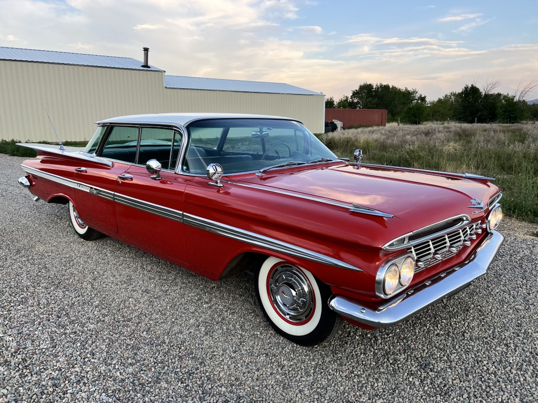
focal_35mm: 26
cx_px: 269
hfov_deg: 67.3
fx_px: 404
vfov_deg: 53.1
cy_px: 202
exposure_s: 1/588
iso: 50
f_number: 1.5
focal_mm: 5.7
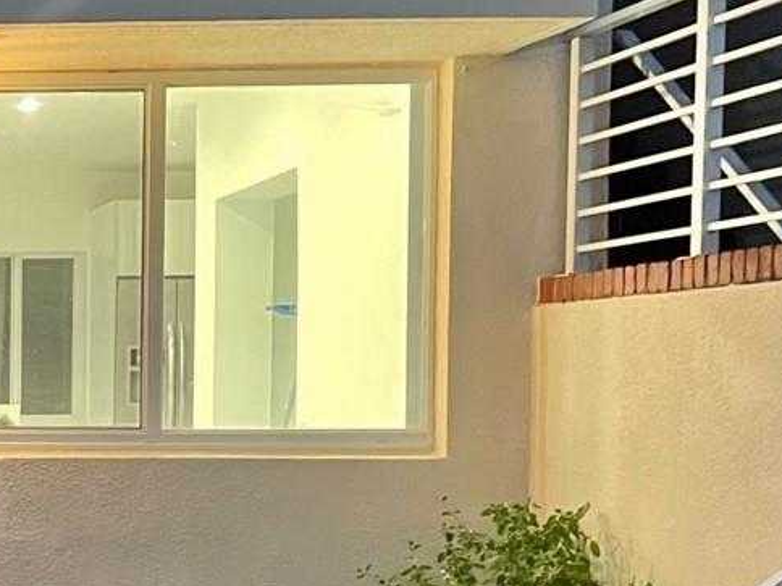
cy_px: 476
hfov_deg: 20.0
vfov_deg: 17.0
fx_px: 1943
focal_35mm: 86
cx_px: -357
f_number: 1.6
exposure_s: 1/30
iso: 500
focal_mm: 4.2
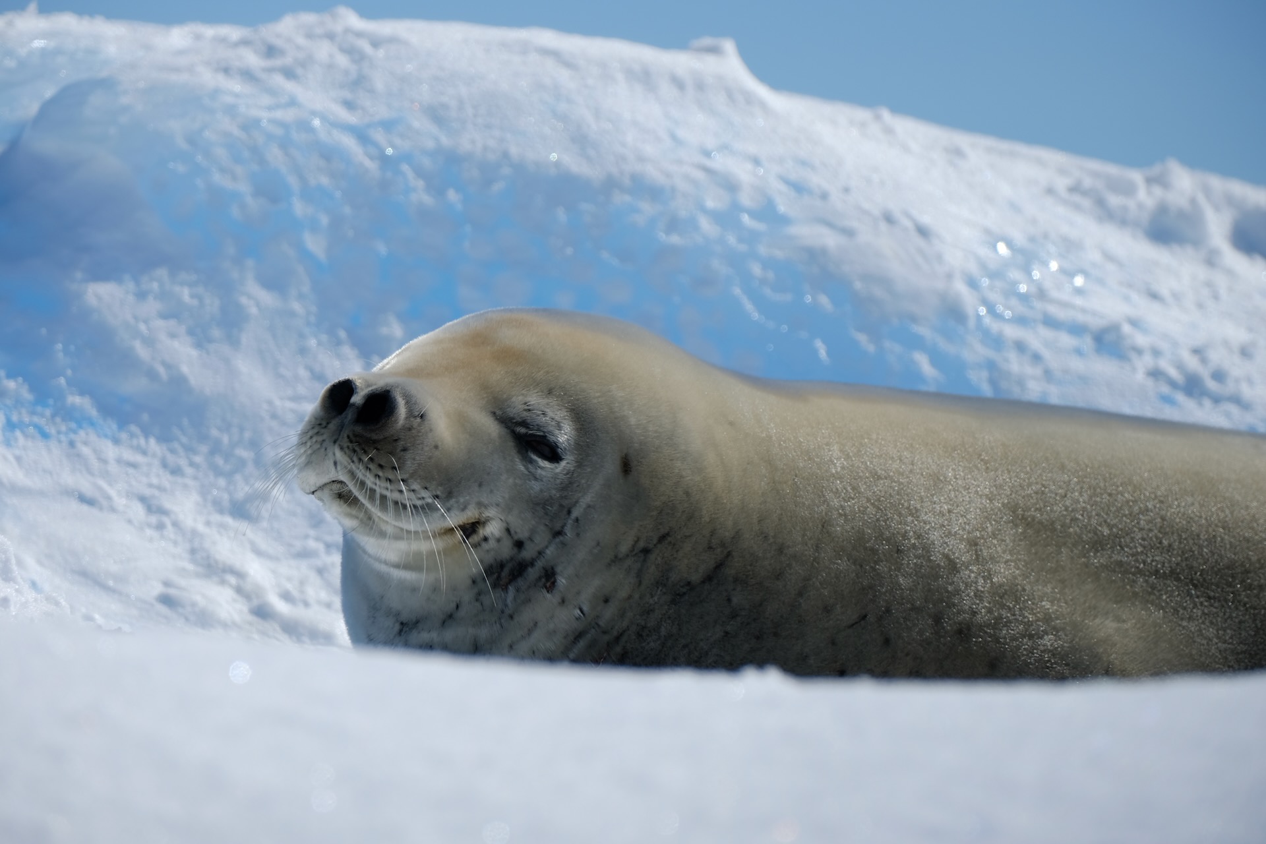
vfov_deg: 3.1
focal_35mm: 450
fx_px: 15824
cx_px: 633
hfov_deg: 4.6
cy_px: 422
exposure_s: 1/2000
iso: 200
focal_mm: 300
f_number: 6.4
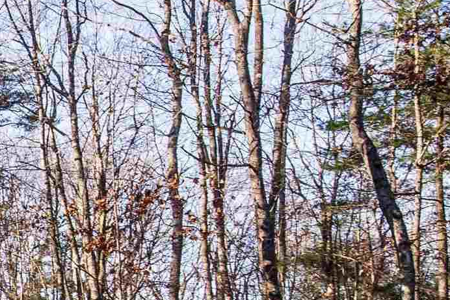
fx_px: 888
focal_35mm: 71
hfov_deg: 20.0
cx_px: -376
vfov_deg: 17.9
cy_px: 397
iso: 100
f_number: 6.3
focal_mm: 16
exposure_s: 1/40
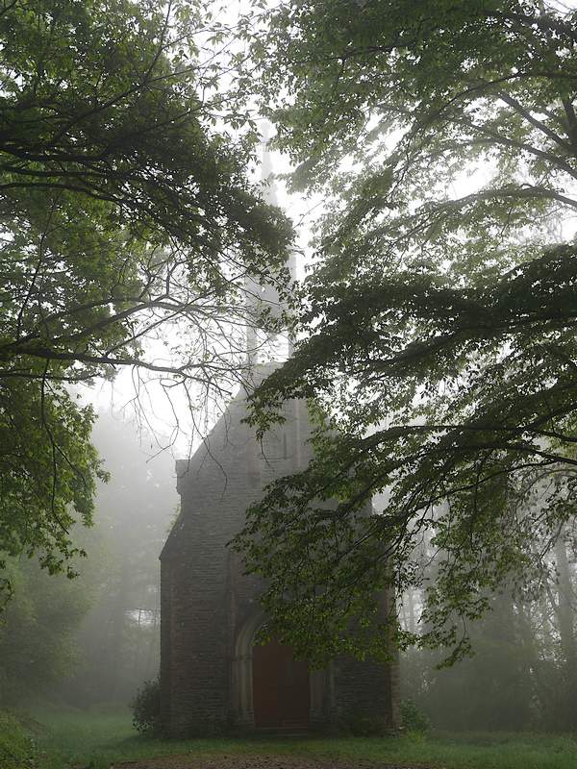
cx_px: 288
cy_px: 384
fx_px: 889
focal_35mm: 40
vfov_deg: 46.8
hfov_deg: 36.0
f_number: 4
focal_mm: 20
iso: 200
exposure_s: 1/500
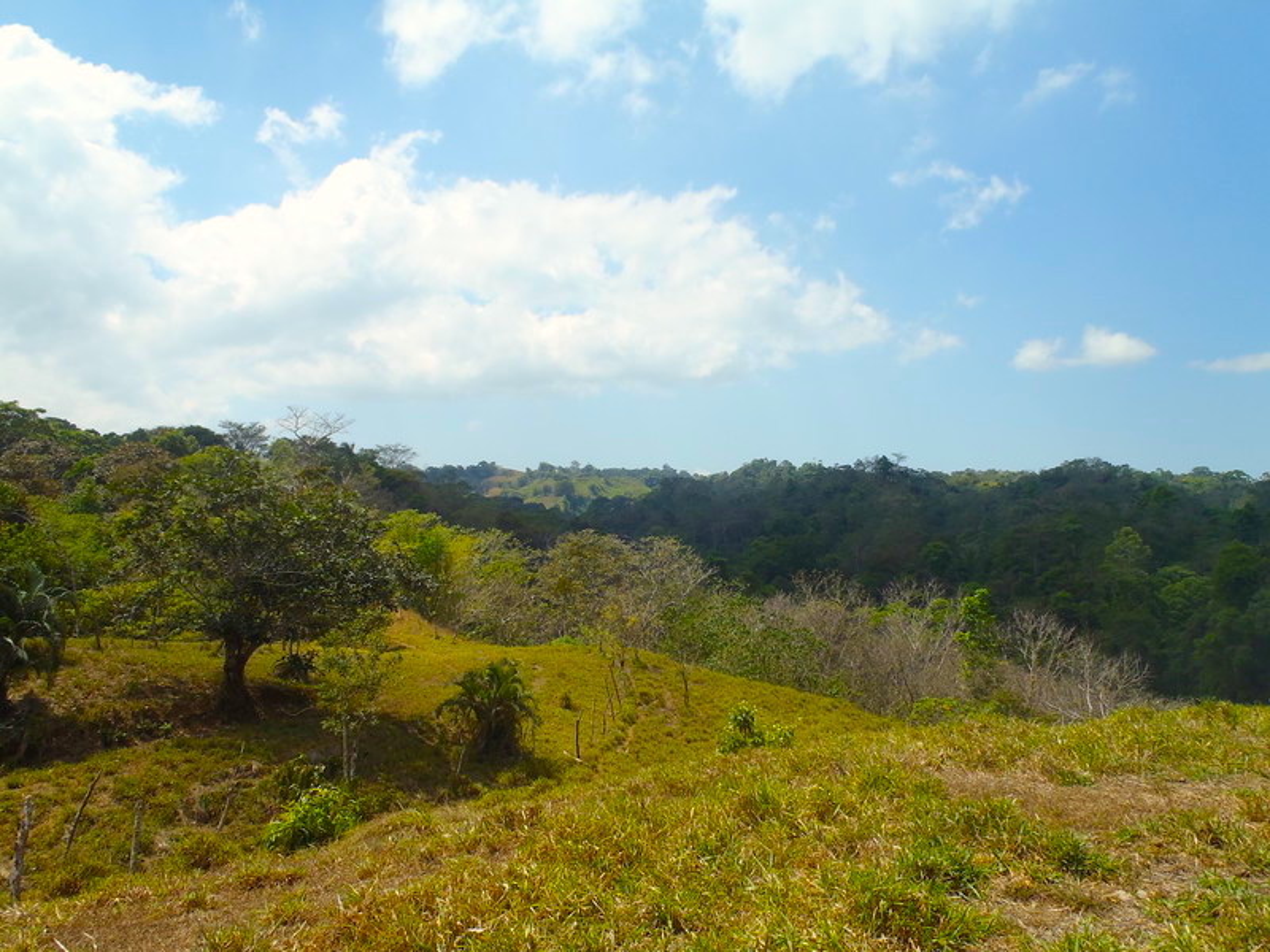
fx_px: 1027
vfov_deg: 49.7
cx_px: 635
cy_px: 476
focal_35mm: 28
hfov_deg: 63.4
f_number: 3.9
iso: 80
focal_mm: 5
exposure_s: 1/640
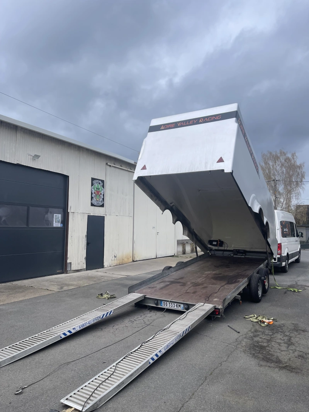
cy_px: 206
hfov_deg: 54.9
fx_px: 298
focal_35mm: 25
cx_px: 154
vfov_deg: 69.4
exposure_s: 1/3448
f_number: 1.6
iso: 32
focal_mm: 5.1
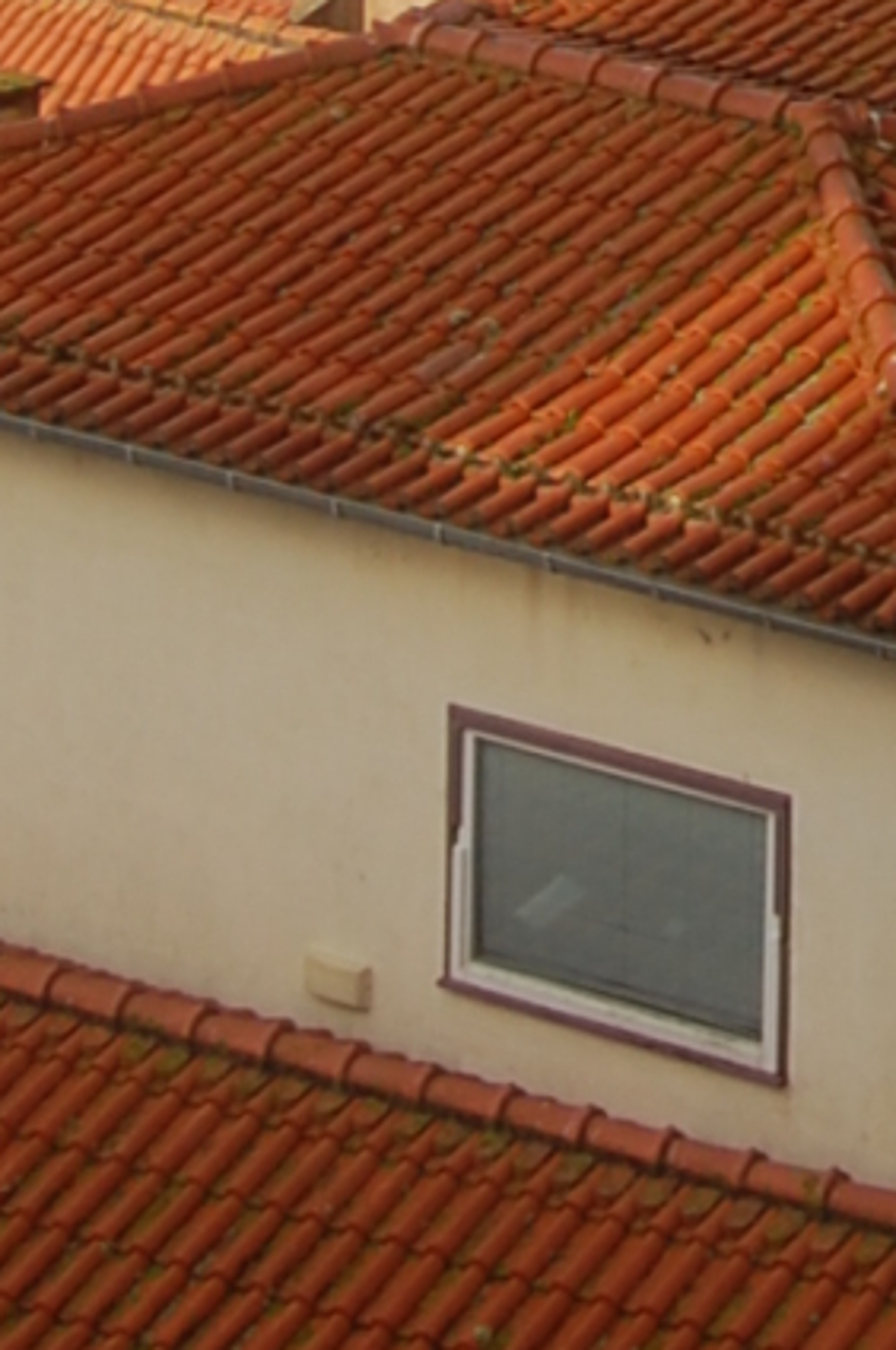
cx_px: 1585
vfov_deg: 9.5
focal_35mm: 199
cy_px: -1515
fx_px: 7453
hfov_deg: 6.7
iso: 200
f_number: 8
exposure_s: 1/250
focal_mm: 22
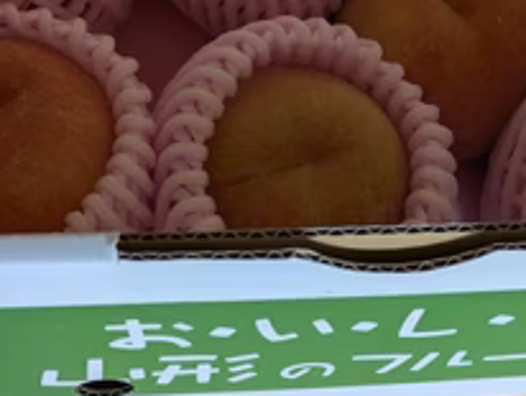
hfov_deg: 19.8
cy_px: 36
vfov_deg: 14.8
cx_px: 317
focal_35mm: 99
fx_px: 1506
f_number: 1.89
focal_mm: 5.43
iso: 106
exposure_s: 1/40
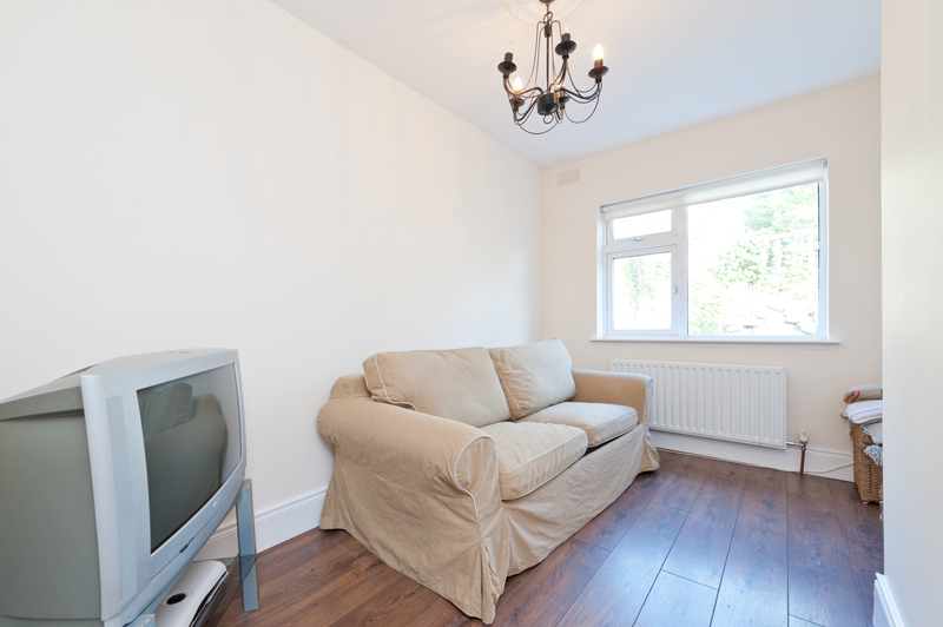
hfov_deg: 104.3
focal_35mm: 14
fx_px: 366
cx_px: 472
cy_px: 314
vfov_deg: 81.1
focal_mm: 14
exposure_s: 1/15
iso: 400
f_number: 8
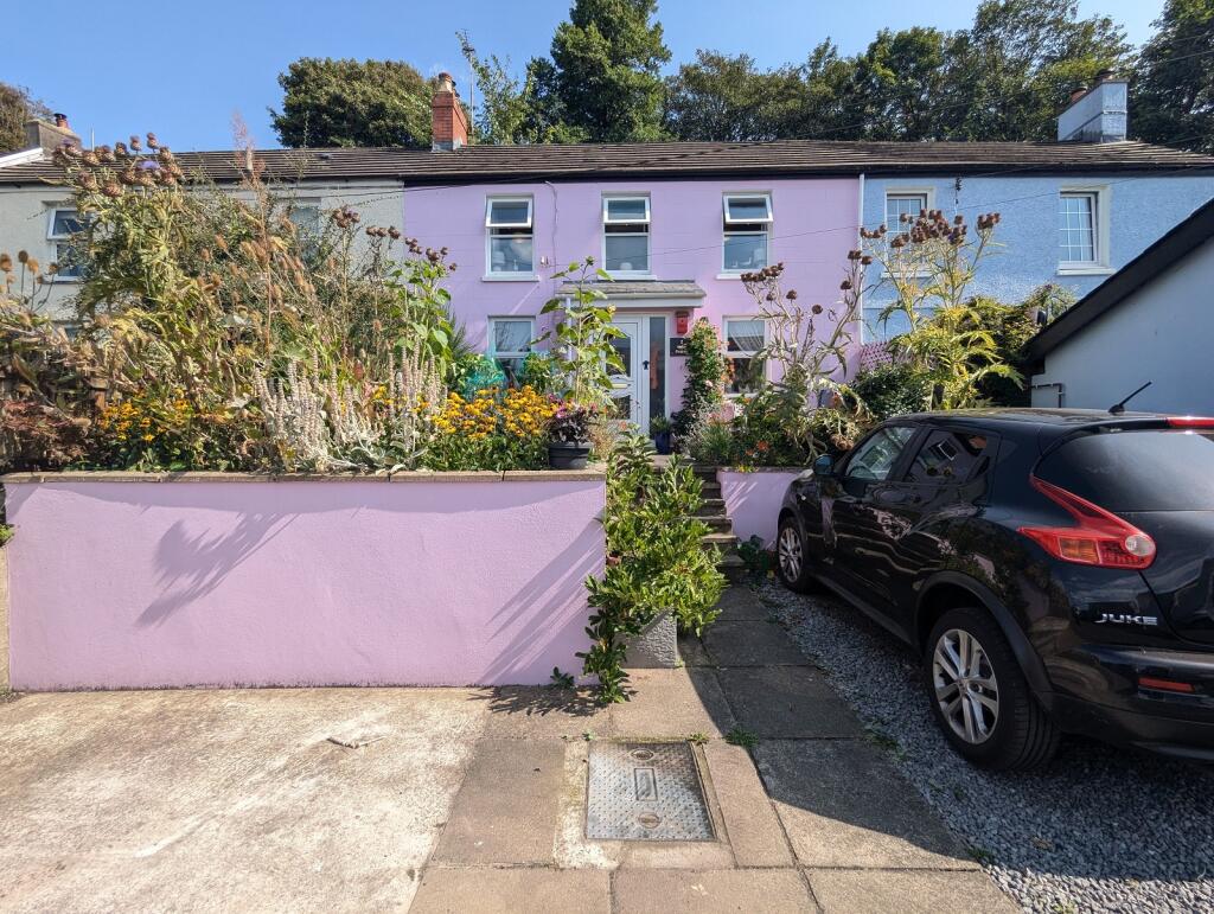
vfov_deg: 78.2
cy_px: 457
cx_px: 607
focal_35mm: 16
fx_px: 562
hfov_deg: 94.4
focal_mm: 2.35
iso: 50
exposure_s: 1/808
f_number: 2.2
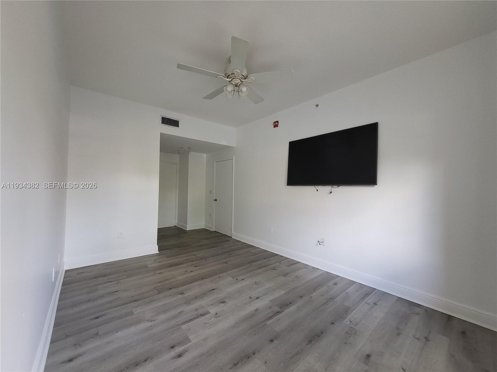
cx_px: 248
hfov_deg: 106.2
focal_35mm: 13
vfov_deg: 89.9
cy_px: 186
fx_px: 187
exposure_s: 1/60
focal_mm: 1.74
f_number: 2.2
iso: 320
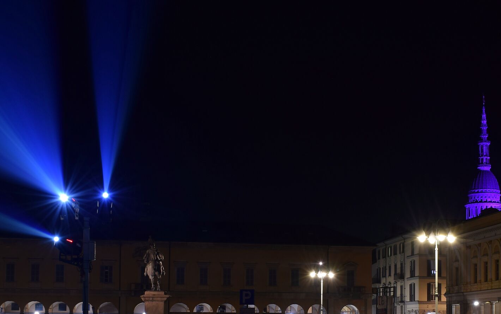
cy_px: 271
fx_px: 847
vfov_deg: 20.6
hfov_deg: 32.8
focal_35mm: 62
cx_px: 322
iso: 100
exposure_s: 3
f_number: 9
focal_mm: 24
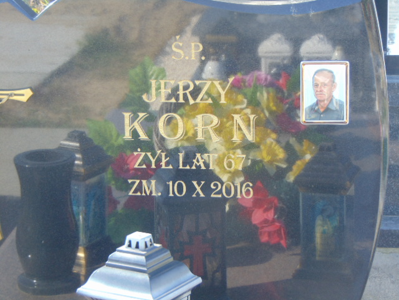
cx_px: 200
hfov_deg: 14.8
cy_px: 150
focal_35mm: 133
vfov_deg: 11.1
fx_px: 1533
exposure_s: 1/100
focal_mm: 23.9
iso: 80
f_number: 4
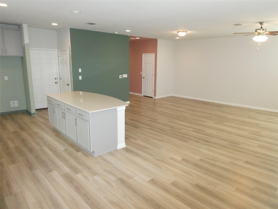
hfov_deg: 71.6
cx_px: 139
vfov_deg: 56.8
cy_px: 104
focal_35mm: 24
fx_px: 193
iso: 640
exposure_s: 1/125
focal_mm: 4.3
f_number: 3.3
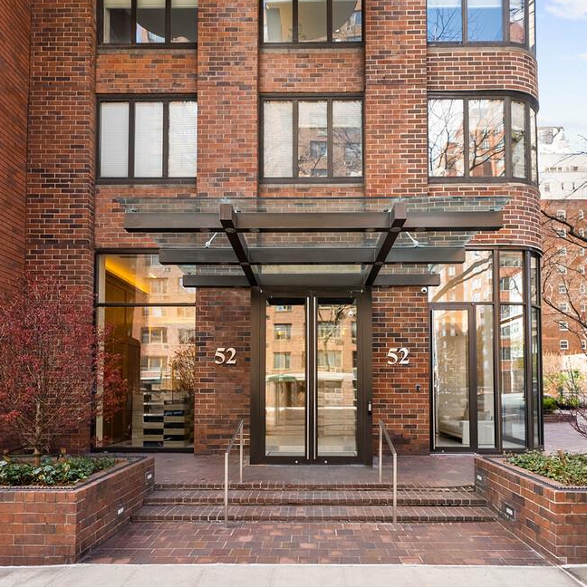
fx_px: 403
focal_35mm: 21
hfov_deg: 72.1
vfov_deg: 71.9
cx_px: 301
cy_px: 325
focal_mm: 16
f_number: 6.3
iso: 200
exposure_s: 1/40
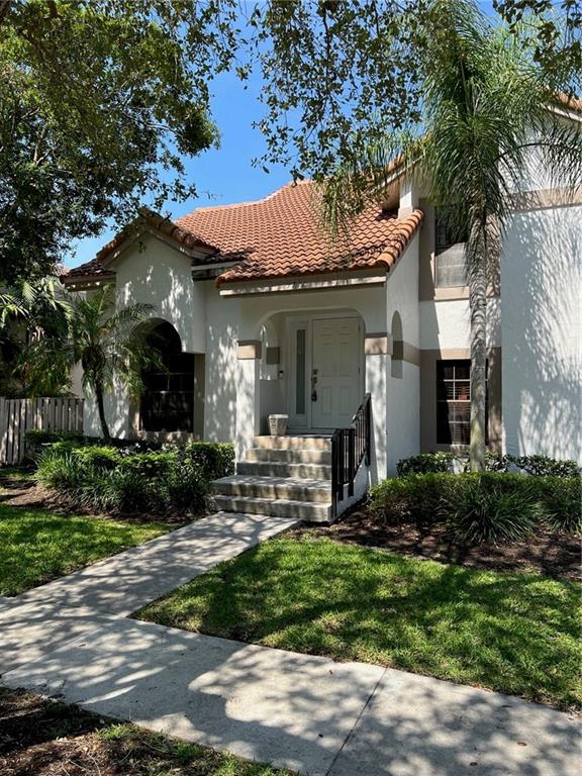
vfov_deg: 67.3
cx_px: 291
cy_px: 388
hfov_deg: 53.1
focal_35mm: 26
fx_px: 583
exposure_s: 1/1972
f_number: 1.5
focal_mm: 5.7
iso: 50
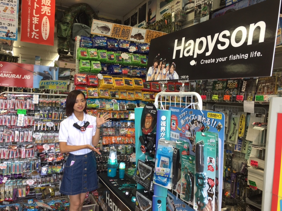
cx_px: 141
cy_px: 106
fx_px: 236
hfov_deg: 61.7
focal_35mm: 29
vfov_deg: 48.2
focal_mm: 4.15
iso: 25
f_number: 2.2
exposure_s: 1/60
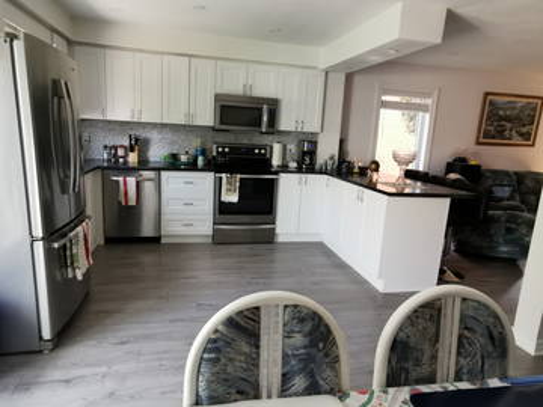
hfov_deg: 76.4
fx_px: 345
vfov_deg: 61.1
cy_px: 204
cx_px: 272
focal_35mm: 22
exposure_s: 1/30
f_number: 2.2
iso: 250
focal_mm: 2.35
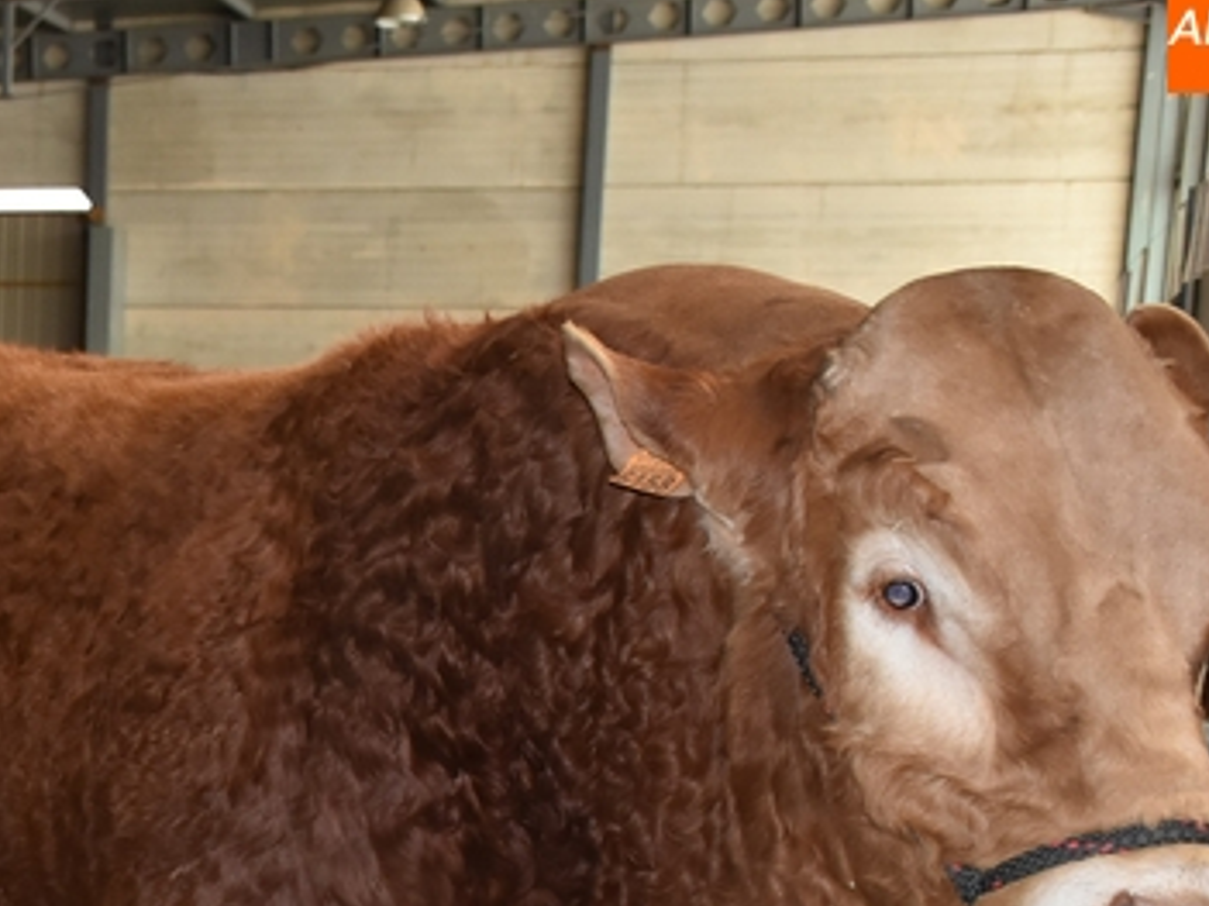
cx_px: -162
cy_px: 913
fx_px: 2976
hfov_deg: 21.6
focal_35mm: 85
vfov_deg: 16.9
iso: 800
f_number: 3.8
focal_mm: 23
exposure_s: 1/60
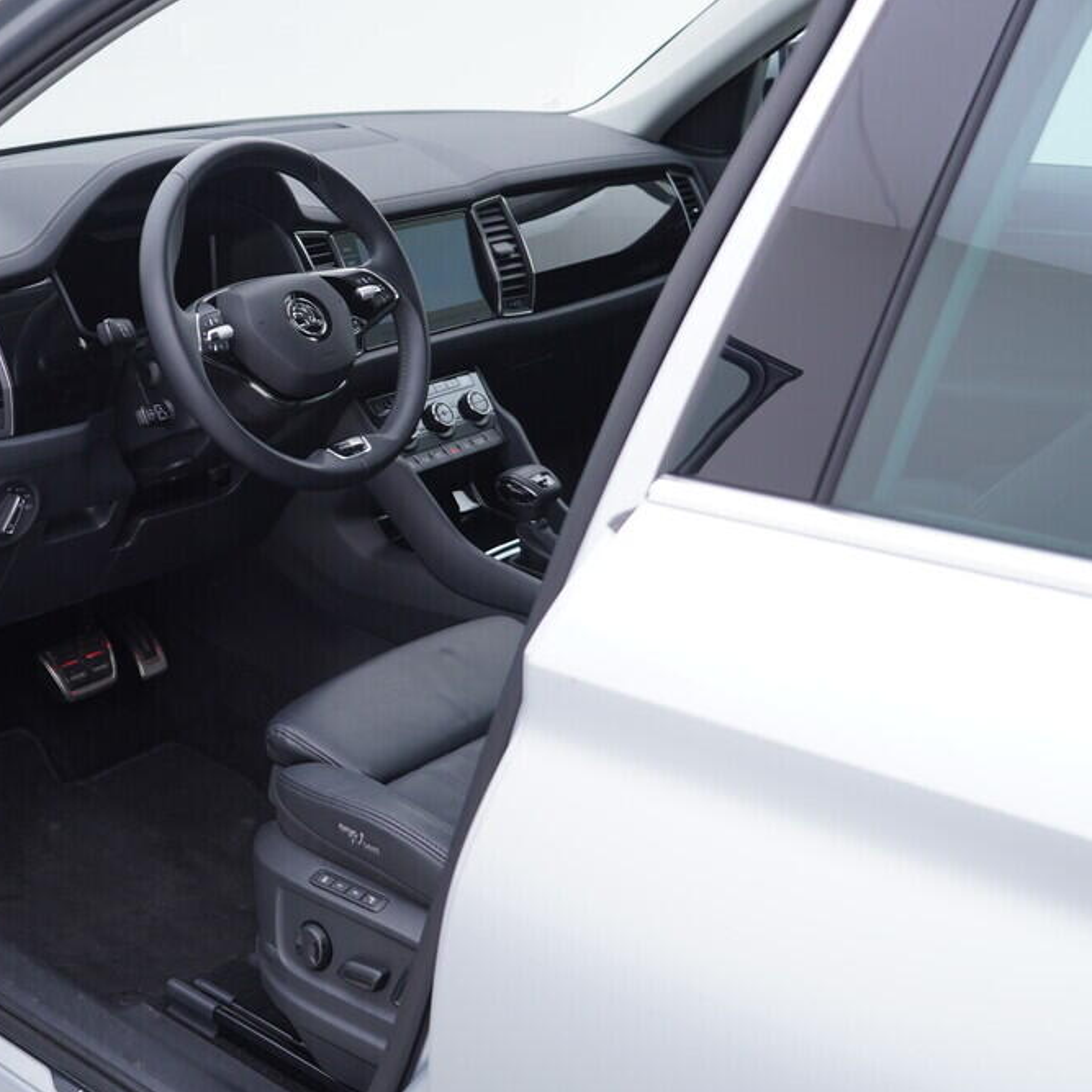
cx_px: 319
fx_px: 1677
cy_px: 543
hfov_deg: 35.5
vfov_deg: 36.1
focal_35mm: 47
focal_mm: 24
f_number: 3.2
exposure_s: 1/50
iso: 125
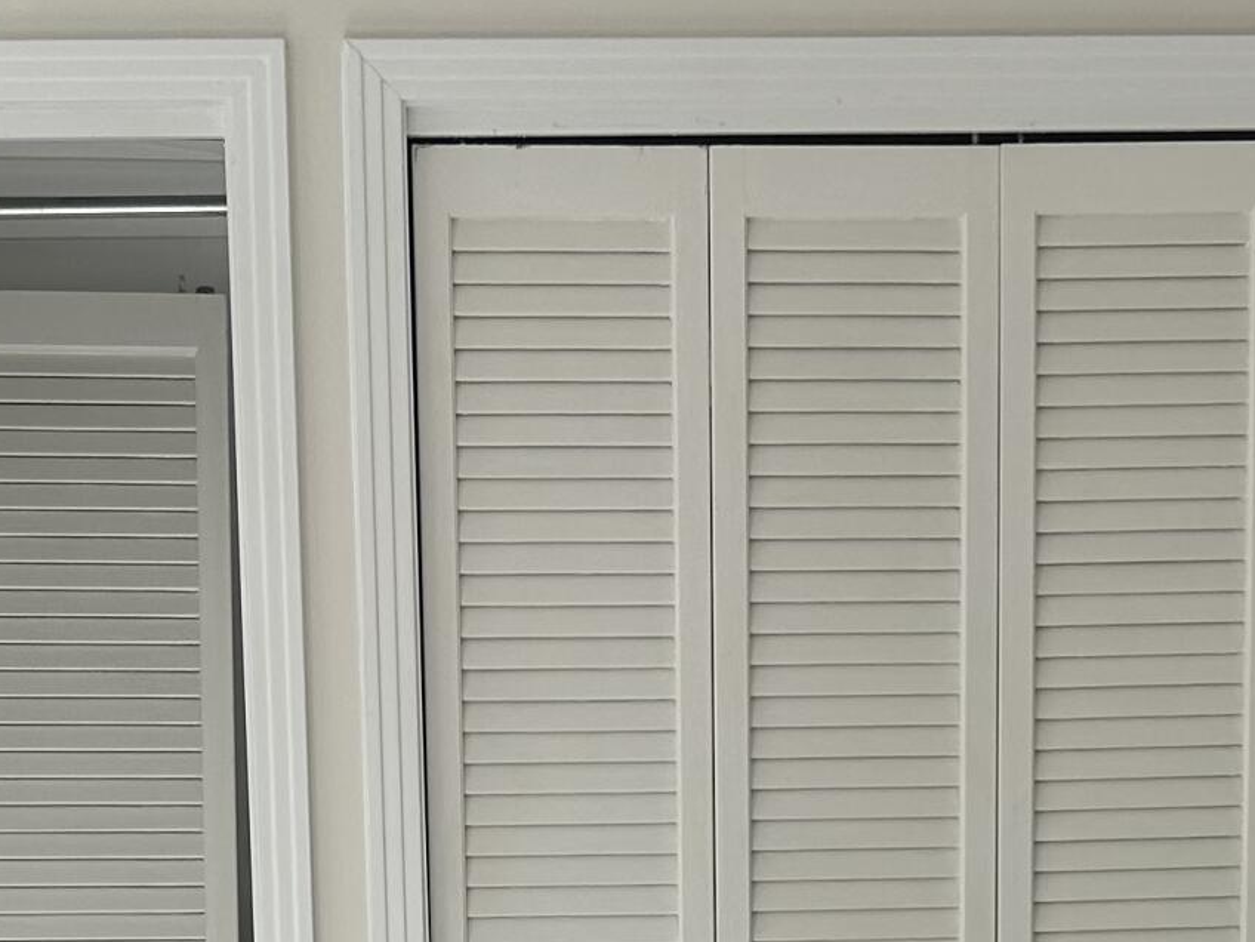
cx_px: 521
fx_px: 3335
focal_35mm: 92
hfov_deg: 21.3
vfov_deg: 15.1
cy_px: 1306
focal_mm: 5.7
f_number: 1.5
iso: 50
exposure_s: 1/410
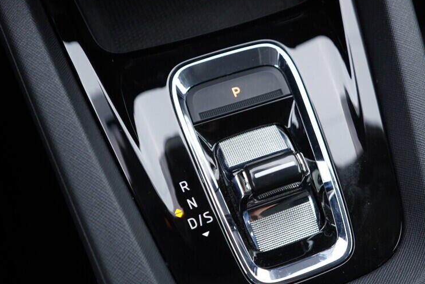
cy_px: 161
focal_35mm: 50
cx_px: 247
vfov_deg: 27.0
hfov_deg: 39.5
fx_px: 590
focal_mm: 24
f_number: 2.8
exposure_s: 1/40
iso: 200
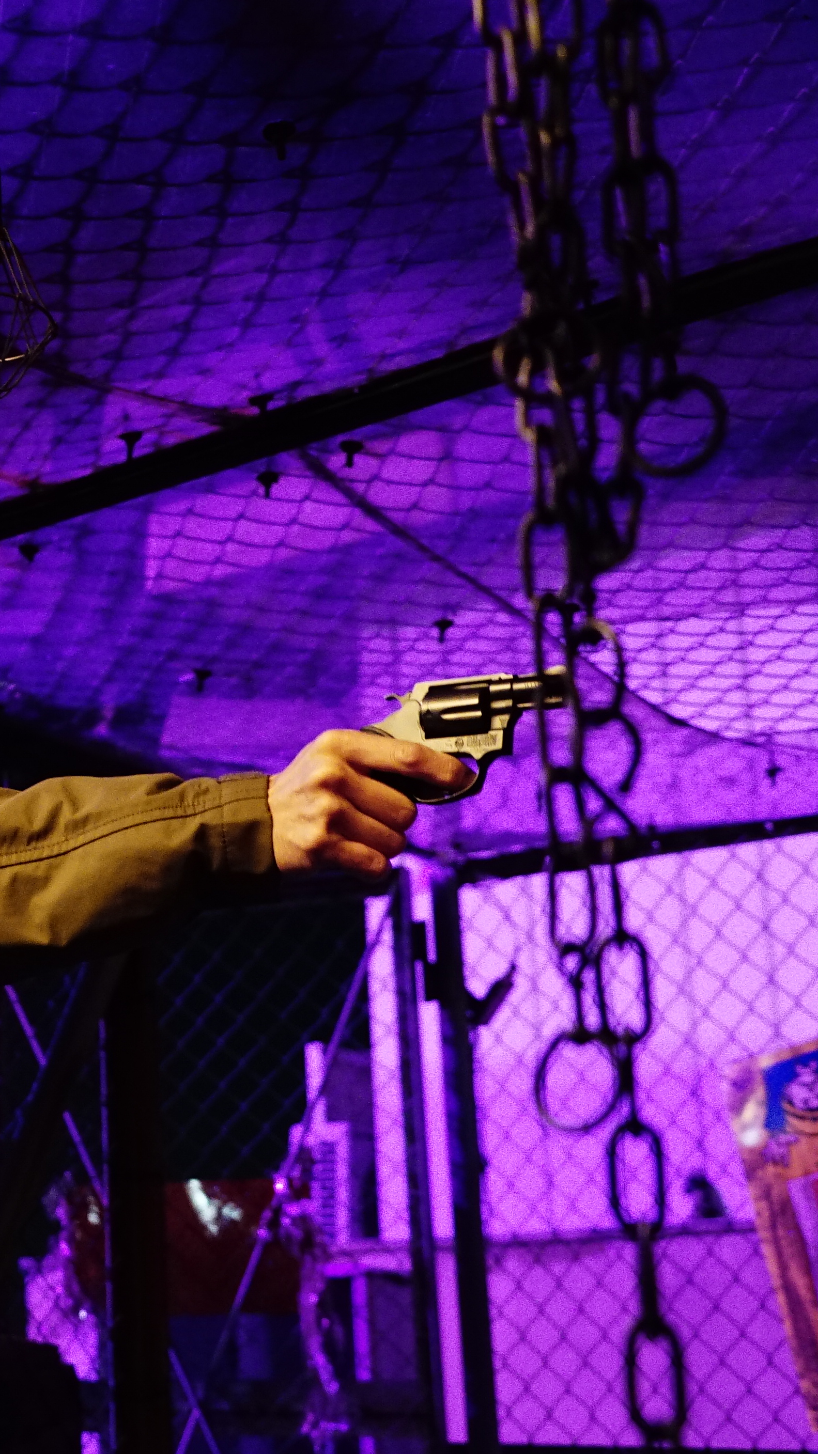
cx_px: -236
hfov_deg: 18.7
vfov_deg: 34.9
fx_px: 2314
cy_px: 727
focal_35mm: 60
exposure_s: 1/60
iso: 8000
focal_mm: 38
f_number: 4
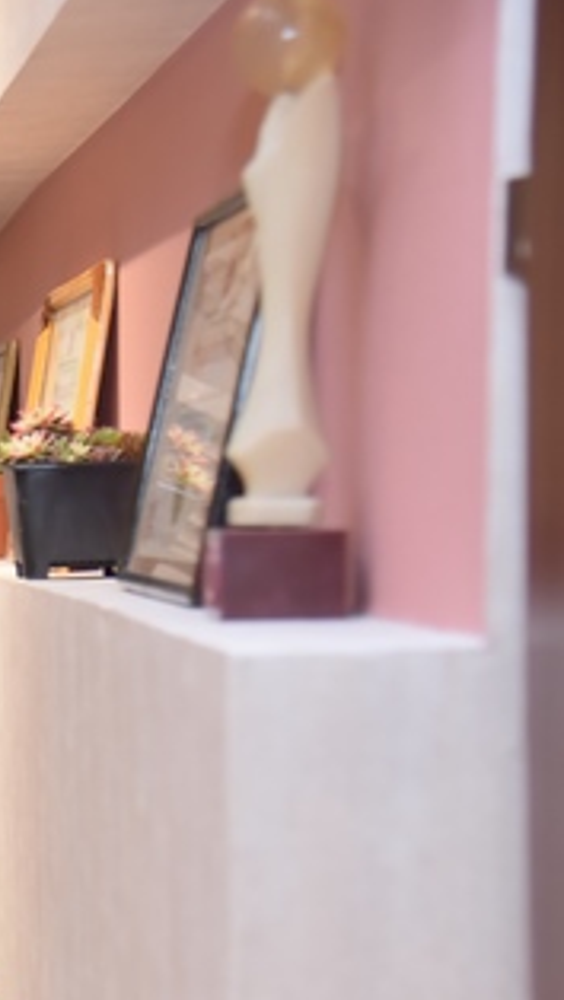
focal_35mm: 104
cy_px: 685
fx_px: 2761
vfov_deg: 20.5
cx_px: -465
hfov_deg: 10.9
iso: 800
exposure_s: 1/200
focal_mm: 48
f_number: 4
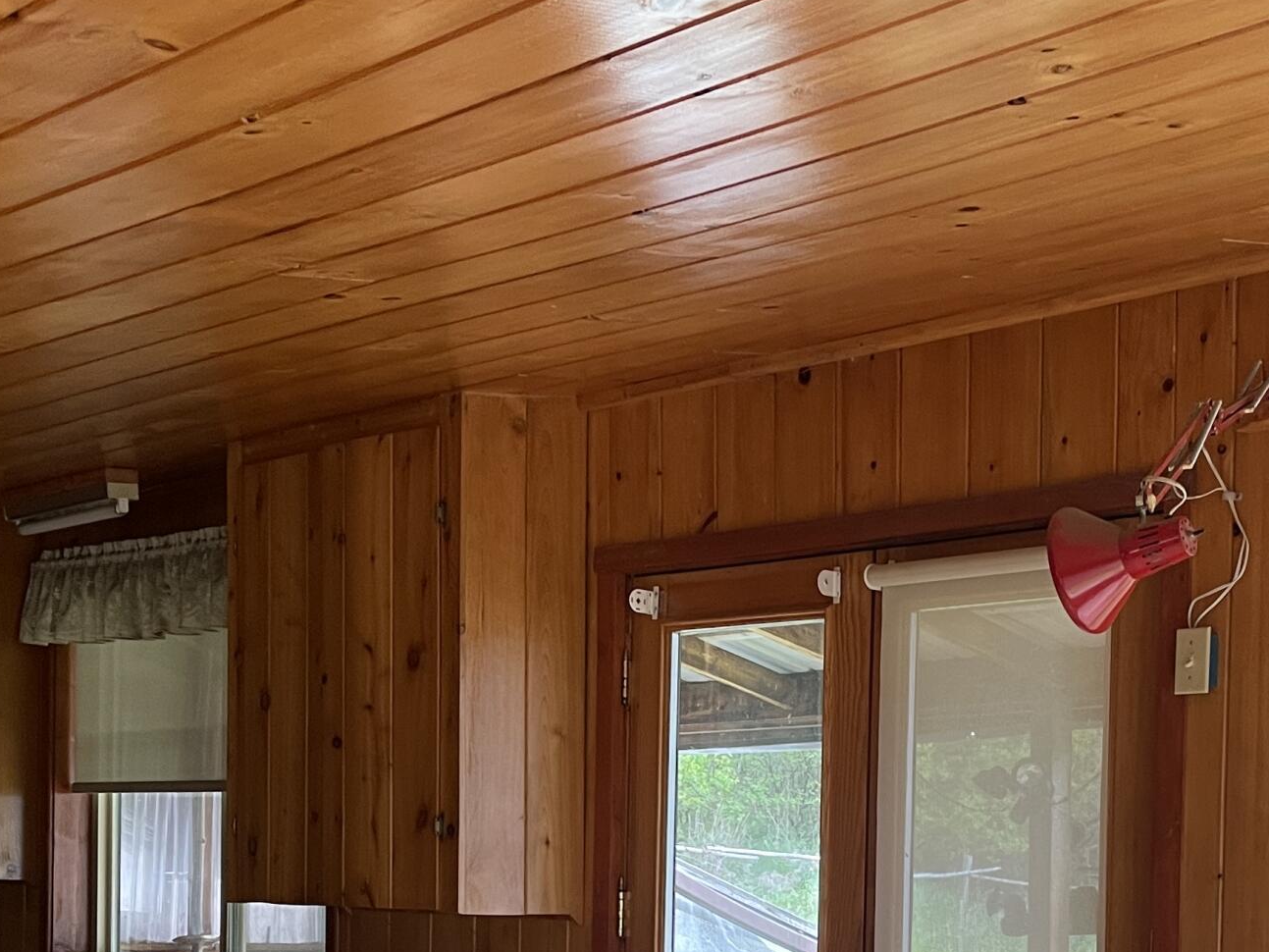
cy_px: 924
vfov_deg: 24.2
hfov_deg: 33.0
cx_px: 832
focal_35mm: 58
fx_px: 2126
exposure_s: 1/93
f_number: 1.6
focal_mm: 5.1
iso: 125
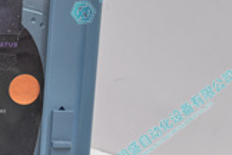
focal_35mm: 93
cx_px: -96
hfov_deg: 19.6
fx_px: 599
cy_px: 134
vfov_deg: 14.6
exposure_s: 1/100
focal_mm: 5.75
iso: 160
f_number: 2
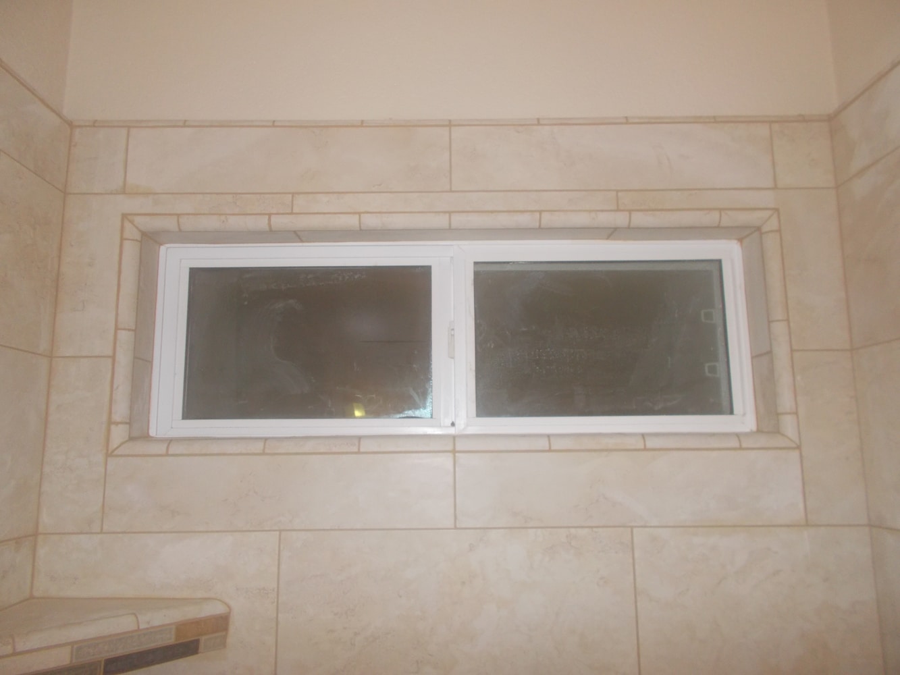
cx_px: 450
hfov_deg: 67.3
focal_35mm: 26
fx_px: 676
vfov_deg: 53.1
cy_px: 338
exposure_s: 1/25
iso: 200
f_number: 3.2
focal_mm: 4.6
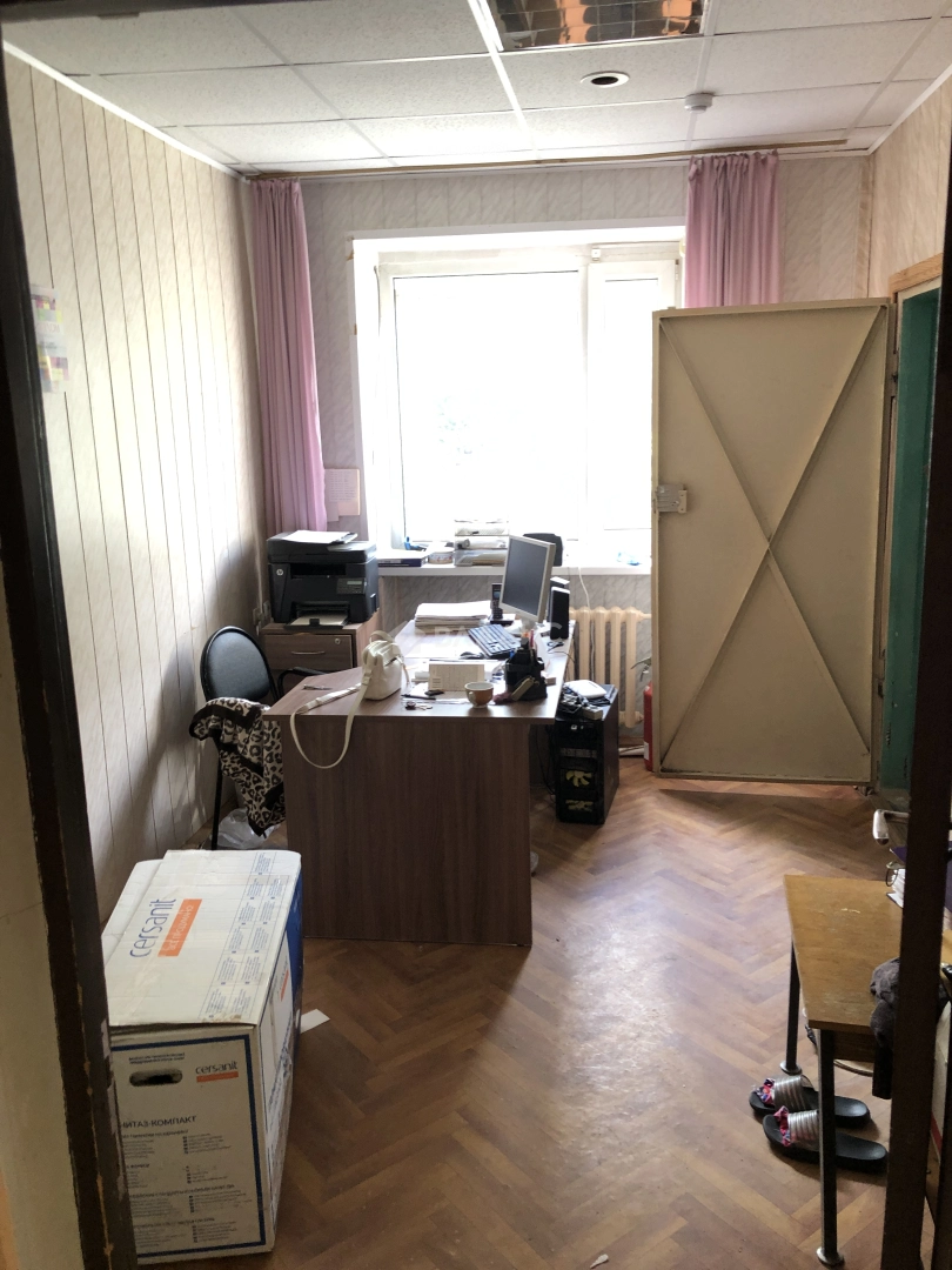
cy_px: 635
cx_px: 476
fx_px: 1027
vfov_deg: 63.4
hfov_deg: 49.7
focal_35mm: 28
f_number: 1.8
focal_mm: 3.99
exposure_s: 1/20
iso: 40
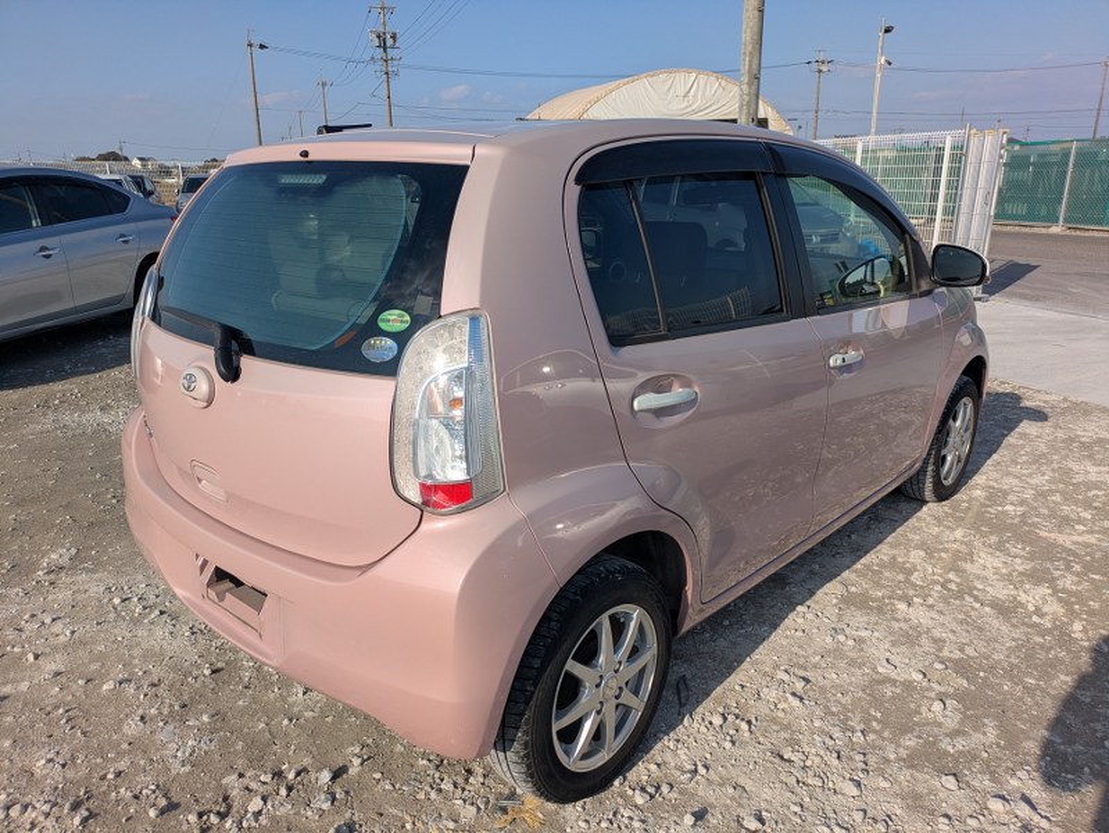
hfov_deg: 69.4
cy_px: 416
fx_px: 801
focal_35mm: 25
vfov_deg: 54.9
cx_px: 554
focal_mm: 5.43
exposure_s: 1/3378
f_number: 1.89
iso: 47
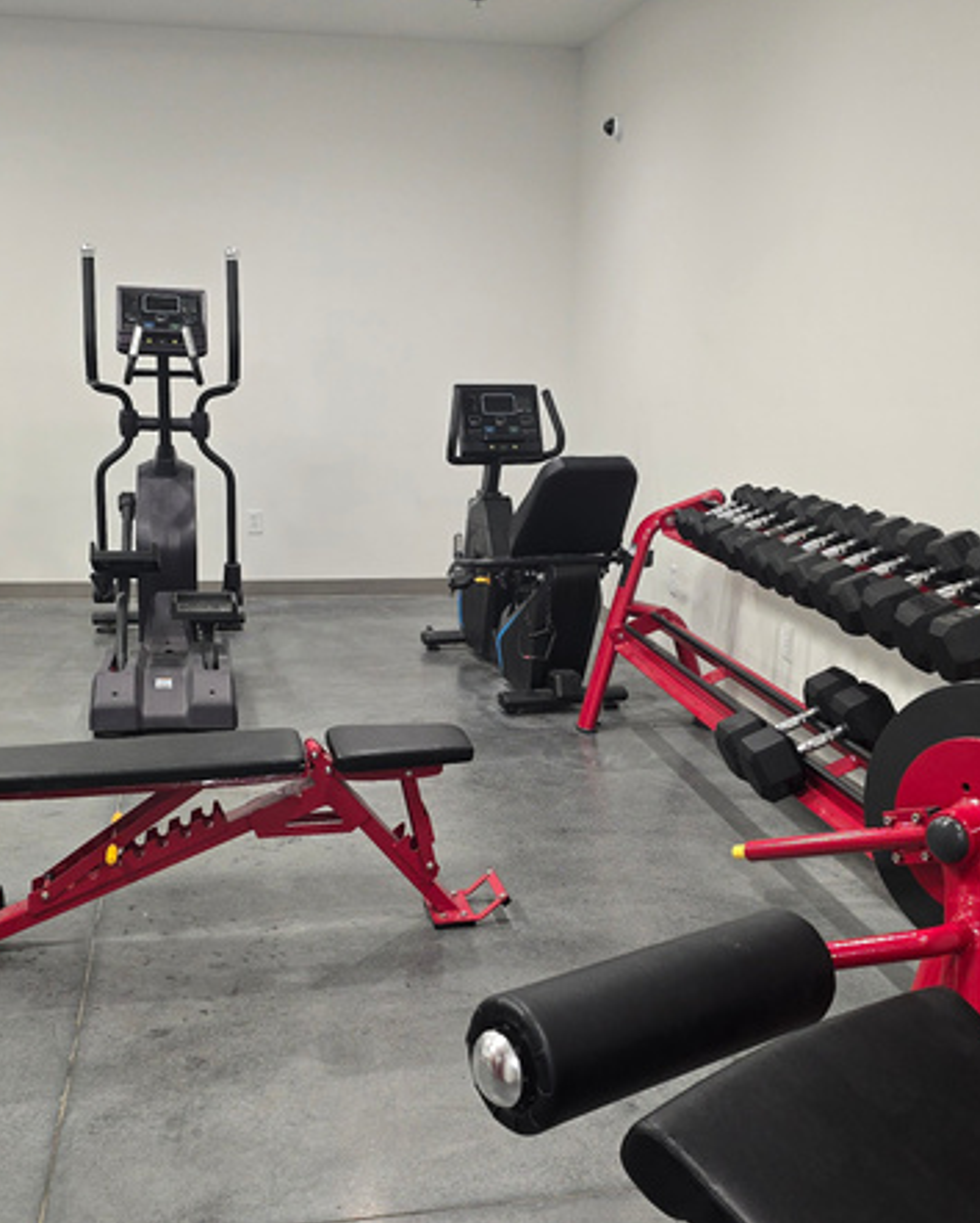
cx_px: 465
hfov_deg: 38.2
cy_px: 667
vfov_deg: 46.8
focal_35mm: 39
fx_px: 1413
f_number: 1.7
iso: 100
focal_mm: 6.3
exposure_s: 1/40
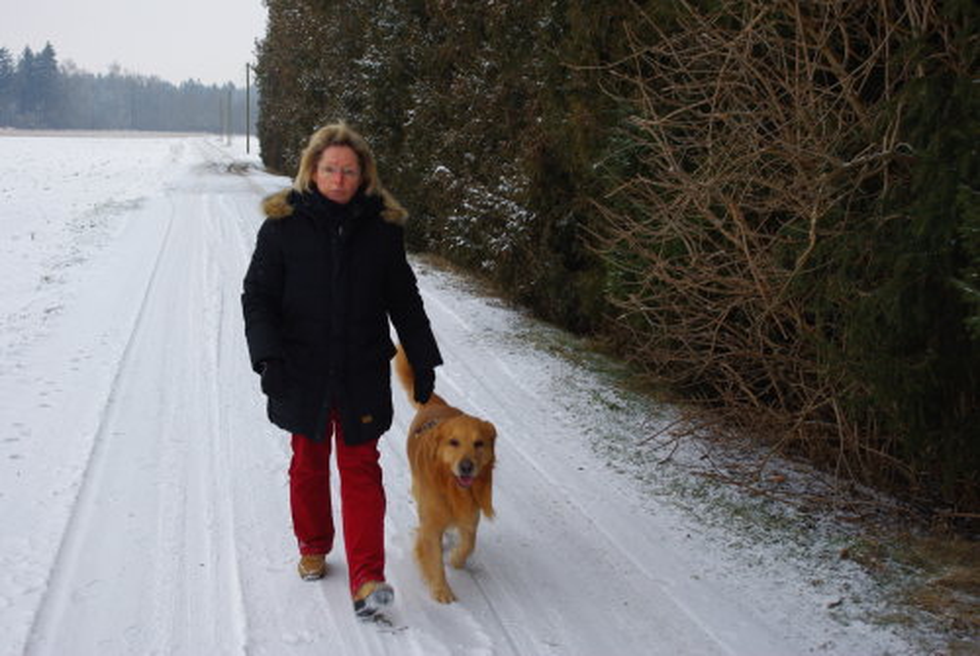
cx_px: 490
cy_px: 328
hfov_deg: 35.0
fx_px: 1554
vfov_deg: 23.9
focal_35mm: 57
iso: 100
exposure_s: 1/90
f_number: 6.7
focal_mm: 37.5
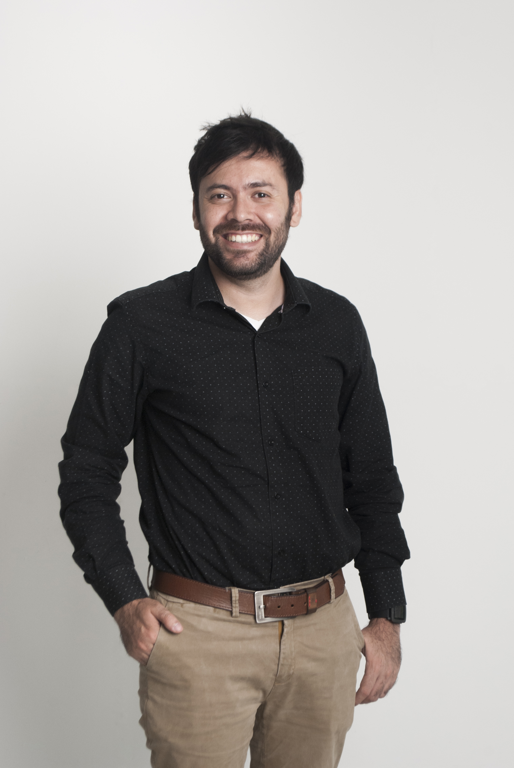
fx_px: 1762
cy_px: 384
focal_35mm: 82
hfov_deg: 16.6
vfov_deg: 24.6
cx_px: 257
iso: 200
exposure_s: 1/60
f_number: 8
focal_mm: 55
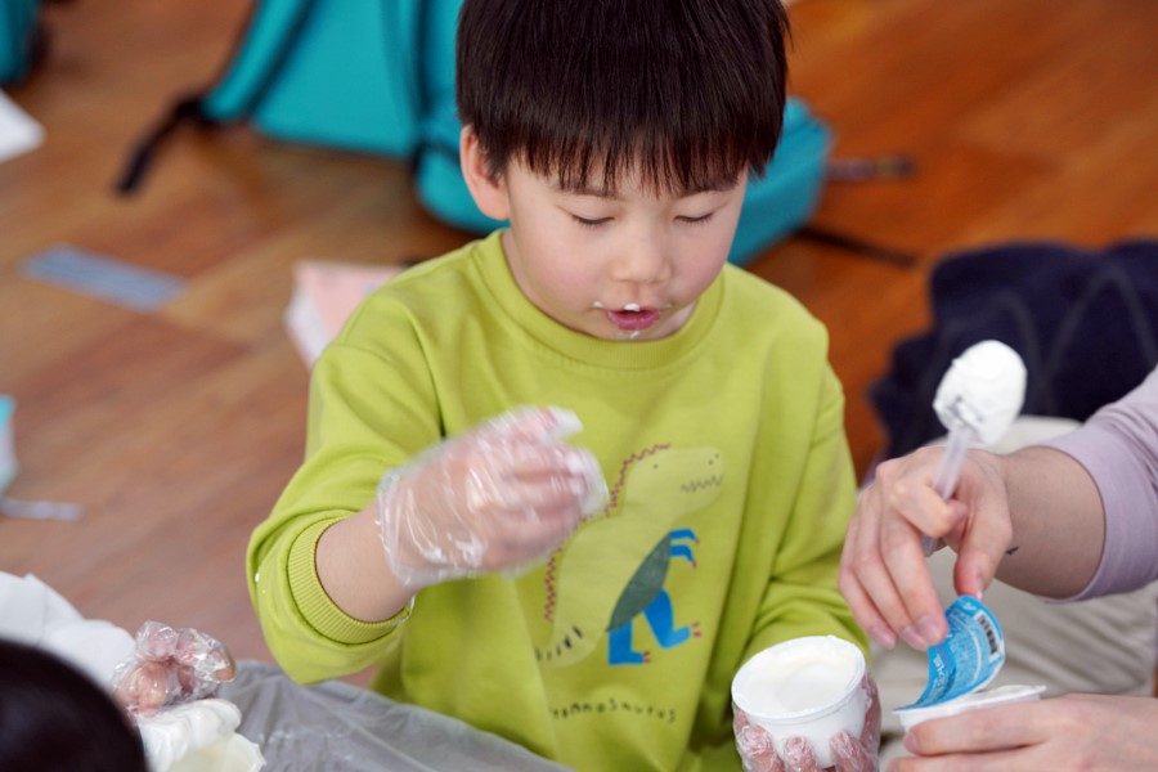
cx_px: 579
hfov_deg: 20.2
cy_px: 386
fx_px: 3249
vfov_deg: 13.6
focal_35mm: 101
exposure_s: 1/160
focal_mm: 101
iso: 1250
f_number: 4
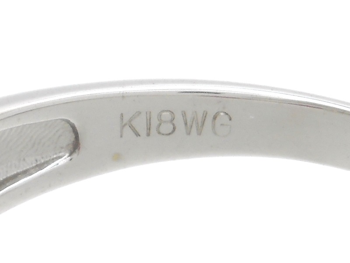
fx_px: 597
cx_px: 175
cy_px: 132
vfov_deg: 24.8
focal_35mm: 59
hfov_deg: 32.7
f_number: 5.1
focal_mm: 10.5
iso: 80
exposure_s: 1/125
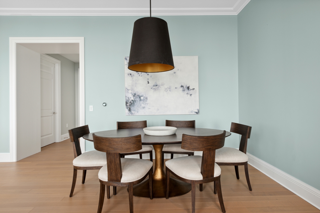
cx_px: 160
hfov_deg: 81.2
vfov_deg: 59.5
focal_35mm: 21
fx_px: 187
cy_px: 106
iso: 500
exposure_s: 2
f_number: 13
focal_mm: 21
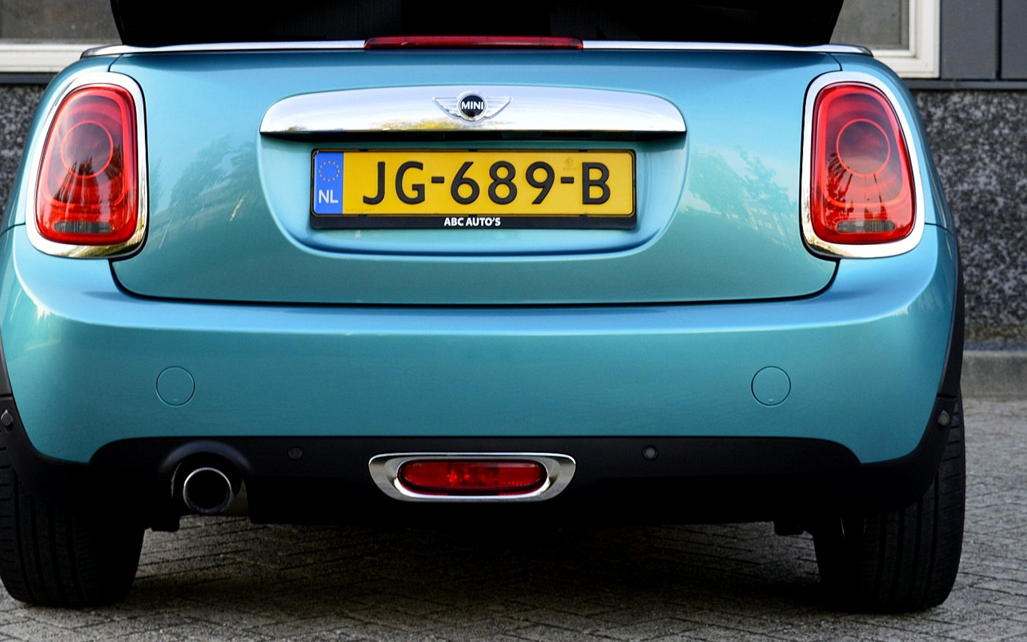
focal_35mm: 76
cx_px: 457
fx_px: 2127
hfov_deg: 27.1
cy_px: 243
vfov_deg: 17.1
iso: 400
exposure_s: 1/80
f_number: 8
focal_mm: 42
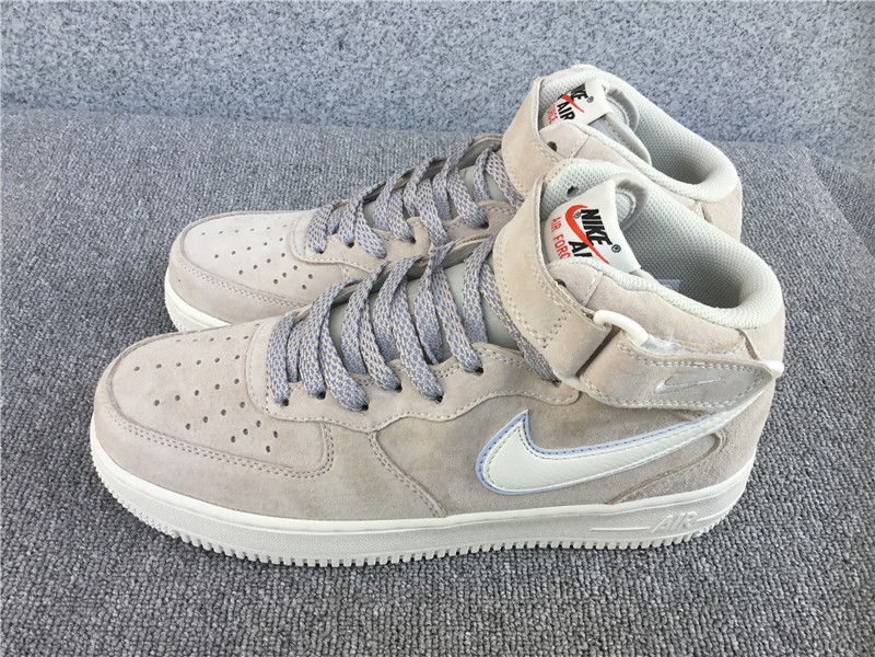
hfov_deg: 58.4
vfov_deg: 45.4
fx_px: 784
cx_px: 438
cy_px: 328
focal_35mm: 31
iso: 25
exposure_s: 1/195
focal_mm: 3.3
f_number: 2.4
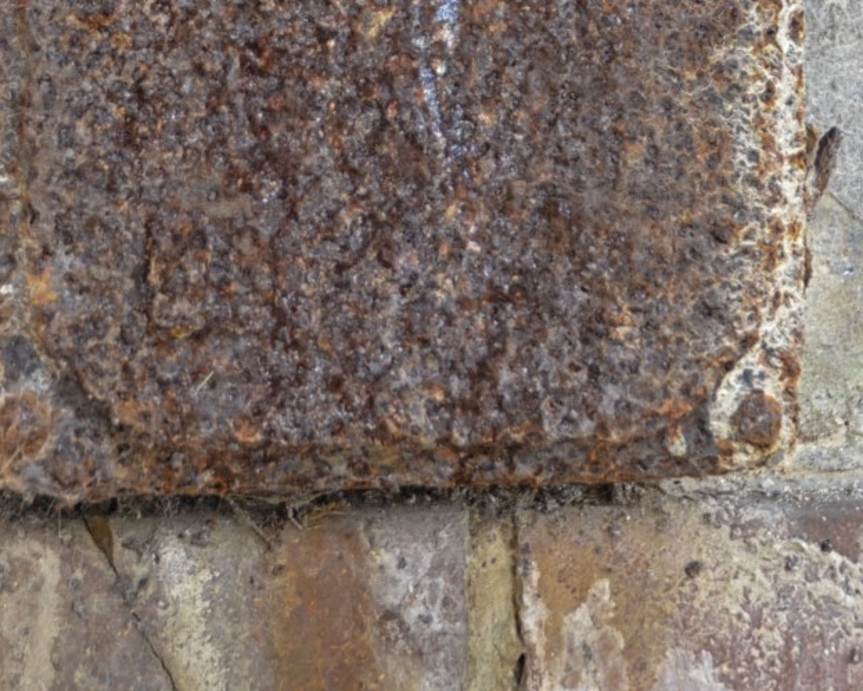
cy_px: -289
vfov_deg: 7.5
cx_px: 357
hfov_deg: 9.5
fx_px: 5168
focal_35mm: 202
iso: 400
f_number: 4.8
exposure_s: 1/60
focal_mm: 55
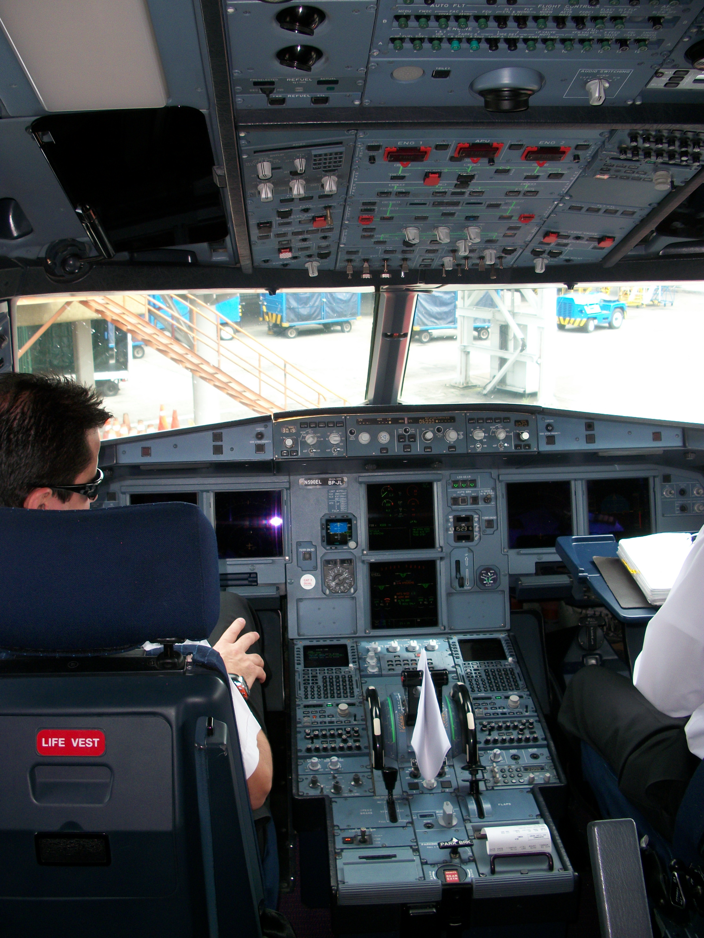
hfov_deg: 40.7
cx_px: 352
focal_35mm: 35
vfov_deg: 52.6
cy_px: 469
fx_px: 949
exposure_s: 1/100
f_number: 3.1
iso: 80
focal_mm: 6.3
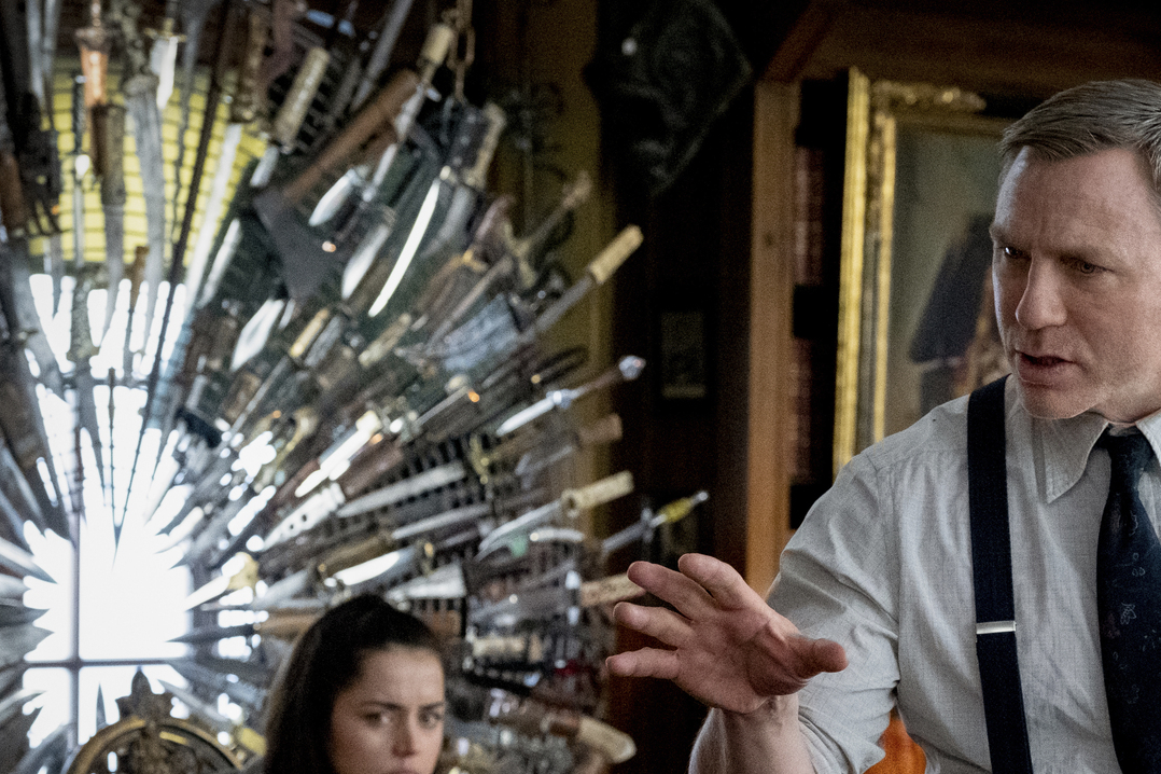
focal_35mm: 147
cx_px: 784
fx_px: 4739
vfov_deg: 9.3
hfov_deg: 13.9
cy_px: 588
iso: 8000
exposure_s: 1/200
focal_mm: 58.7
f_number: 4.5
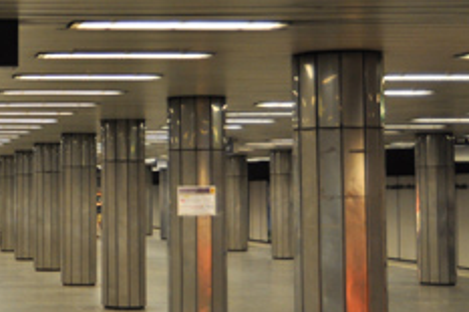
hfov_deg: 20.5
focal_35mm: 93
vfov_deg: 14.7
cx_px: -95
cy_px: 143
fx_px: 1211
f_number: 3.2
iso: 800
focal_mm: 24
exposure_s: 1/40
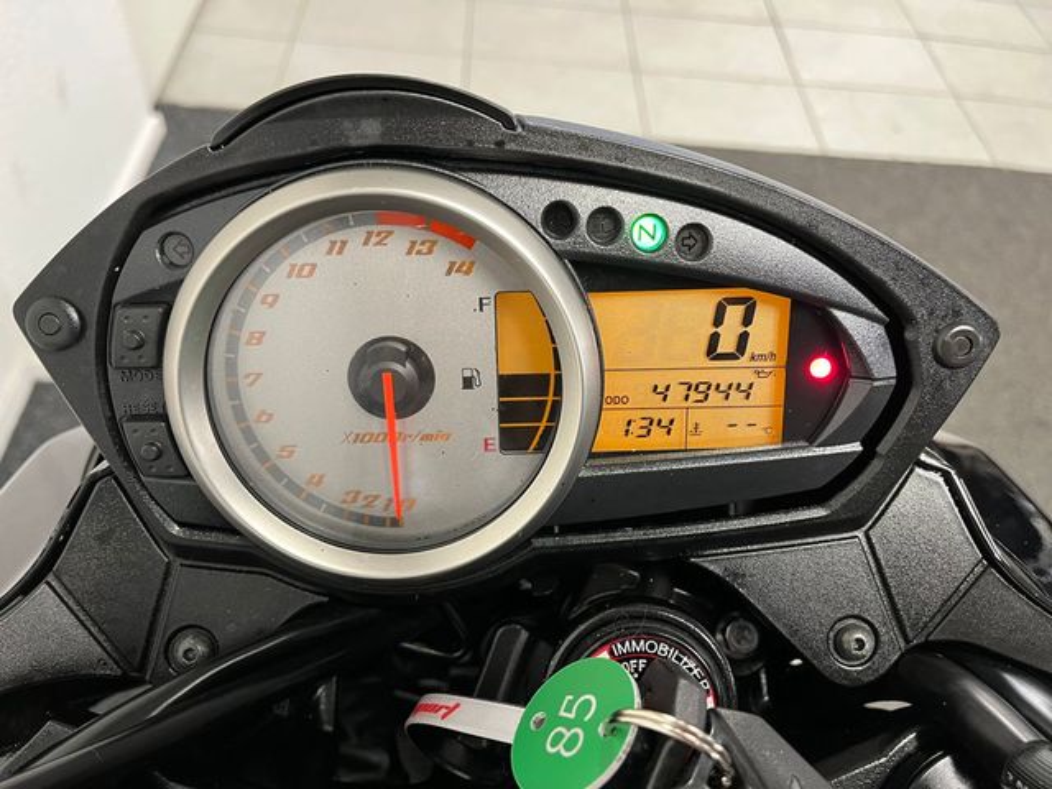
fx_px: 790
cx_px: 526
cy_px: 394
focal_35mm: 26
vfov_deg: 53.1
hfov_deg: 67.3
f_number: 1.6
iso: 250
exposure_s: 1/50
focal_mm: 5.1
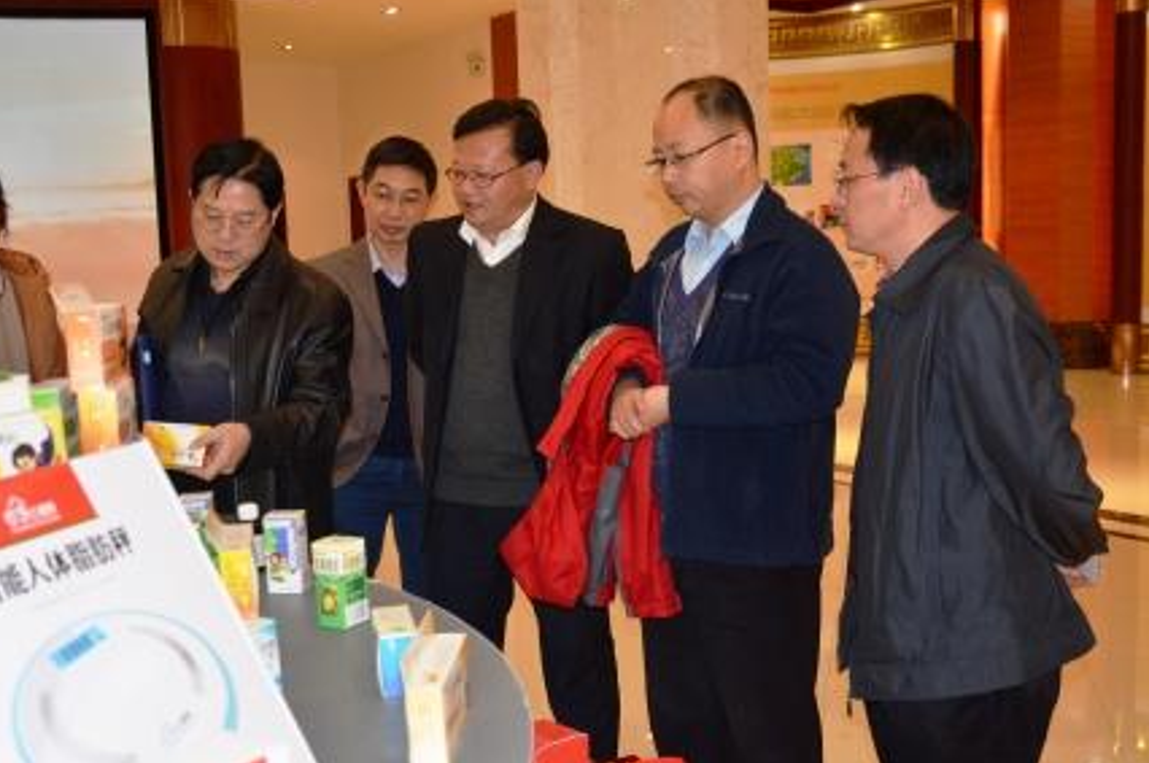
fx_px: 1307
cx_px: 553
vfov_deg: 32.6
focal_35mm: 41
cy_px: 392
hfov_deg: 47.4
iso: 800
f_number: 4
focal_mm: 26
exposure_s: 1/60
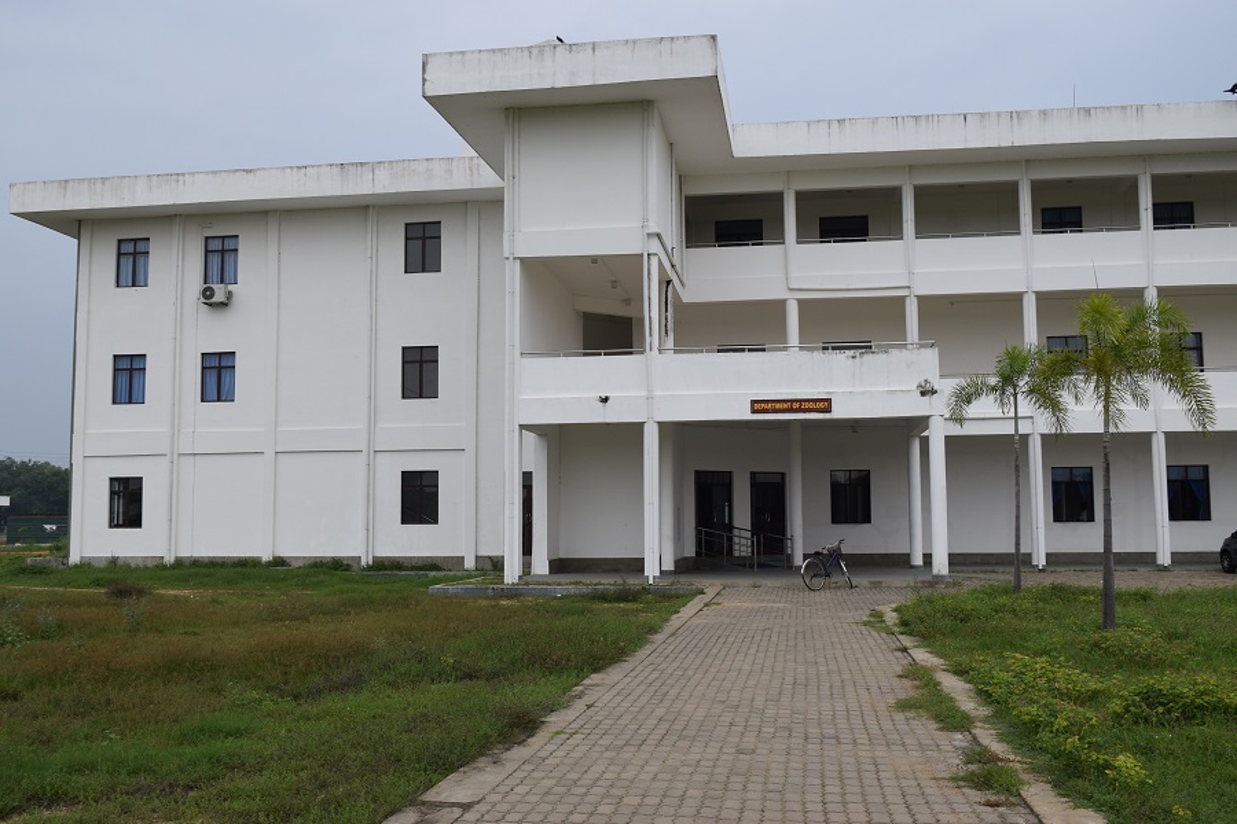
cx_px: 618
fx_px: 1237
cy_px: 412
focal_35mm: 36
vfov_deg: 36.9
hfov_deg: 53.1
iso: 250
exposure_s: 1/250
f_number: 8
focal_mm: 24
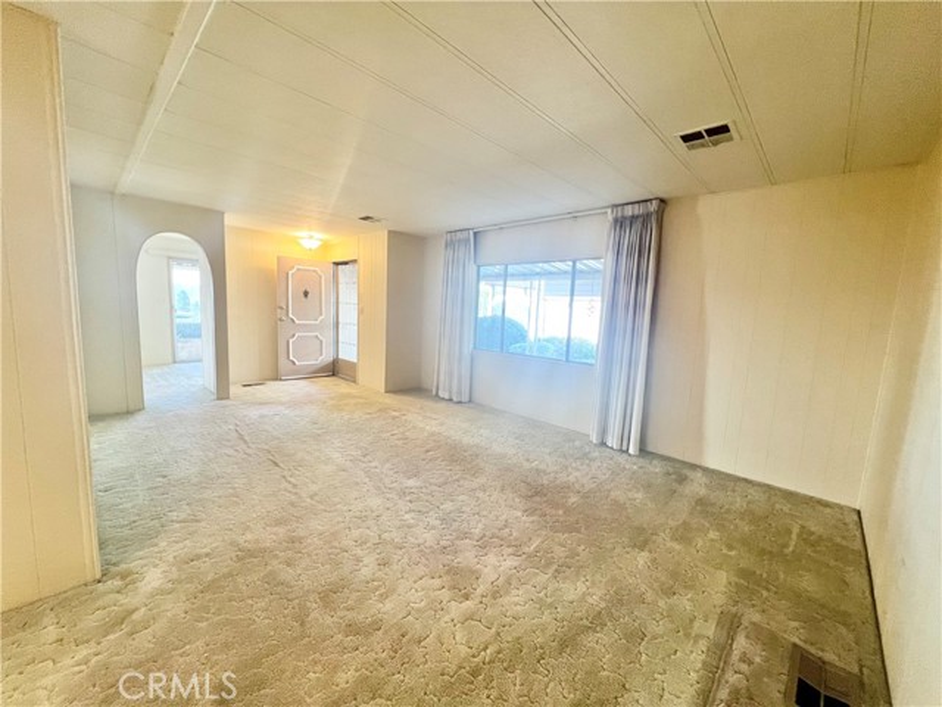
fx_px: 354
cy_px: 354
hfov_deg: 106.2
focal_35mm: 13
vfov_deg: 89.9
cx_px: 471
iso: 200
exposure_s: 1/60
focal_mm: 1.57
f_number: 1.8
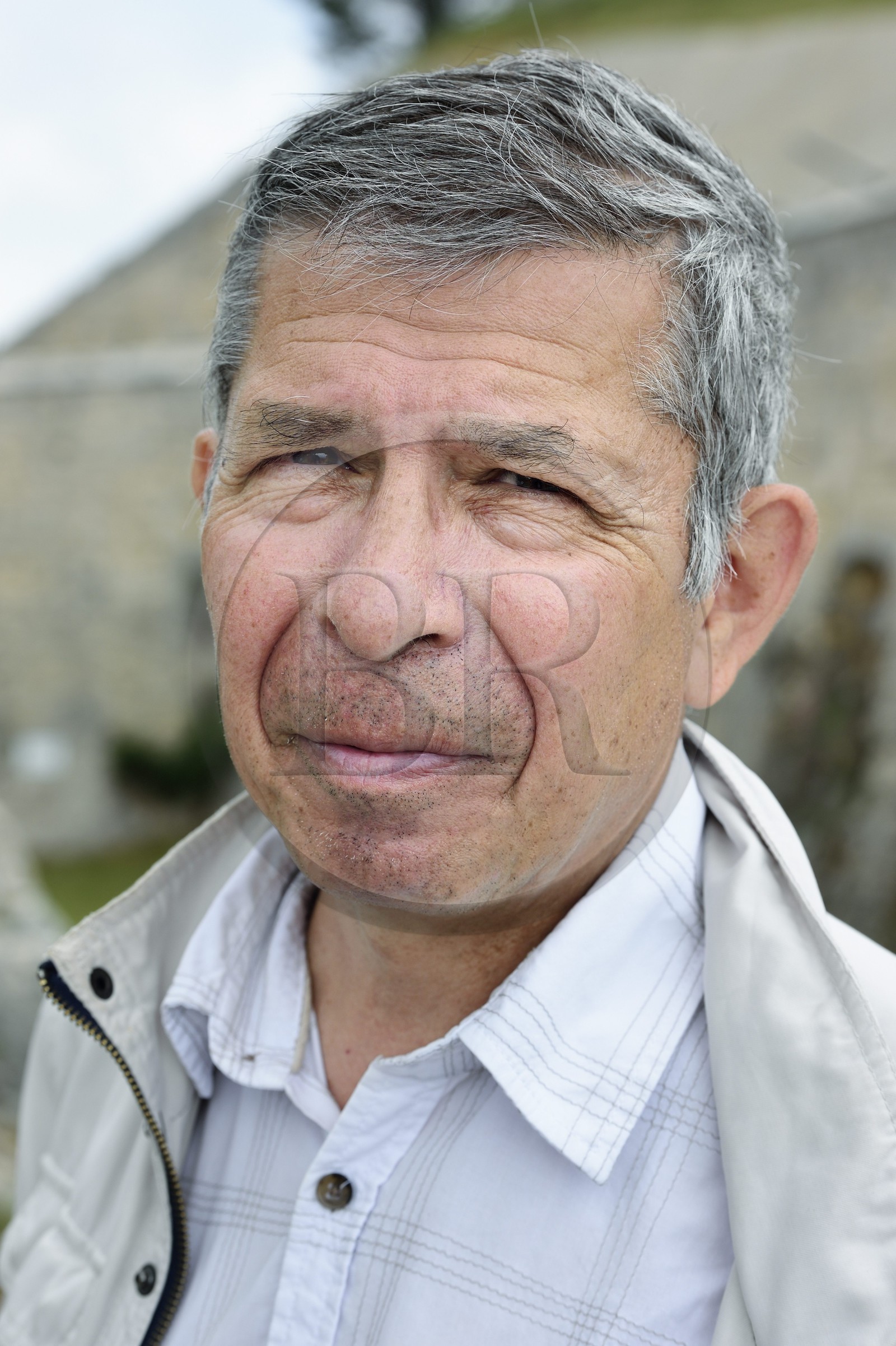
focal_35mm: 82
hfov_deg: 16.6
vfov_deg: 24.8
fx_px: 3064
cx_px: 448
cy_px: 673
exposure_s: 1/320
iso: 200
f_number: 8
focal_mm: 82
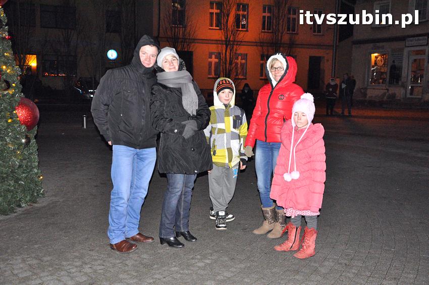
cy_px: 142
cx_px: 214
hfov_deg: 43.6
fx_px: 536
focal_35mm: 45
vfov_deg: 29.8
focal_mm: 30
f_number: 5.6
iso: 3200
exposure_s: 1/60
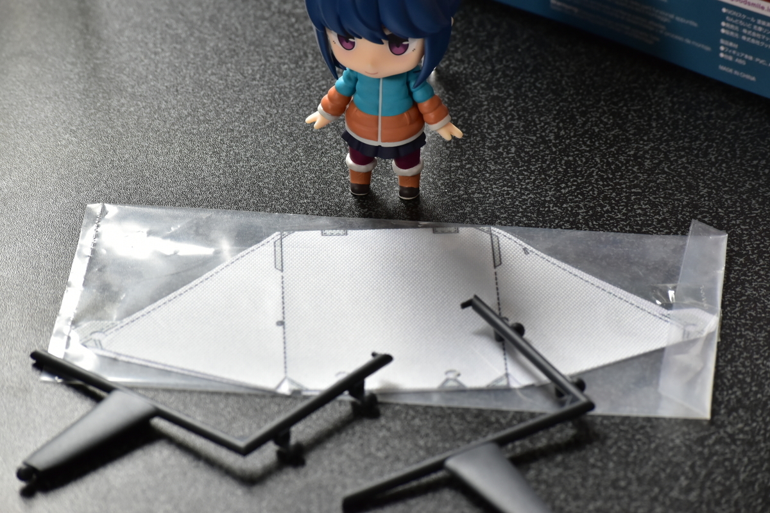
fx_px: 3048
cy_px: 256
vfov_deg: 9.6
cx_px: 385
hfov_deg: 14.4
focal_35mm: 142
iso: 800
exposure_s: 1/25
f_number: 8
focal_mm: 95
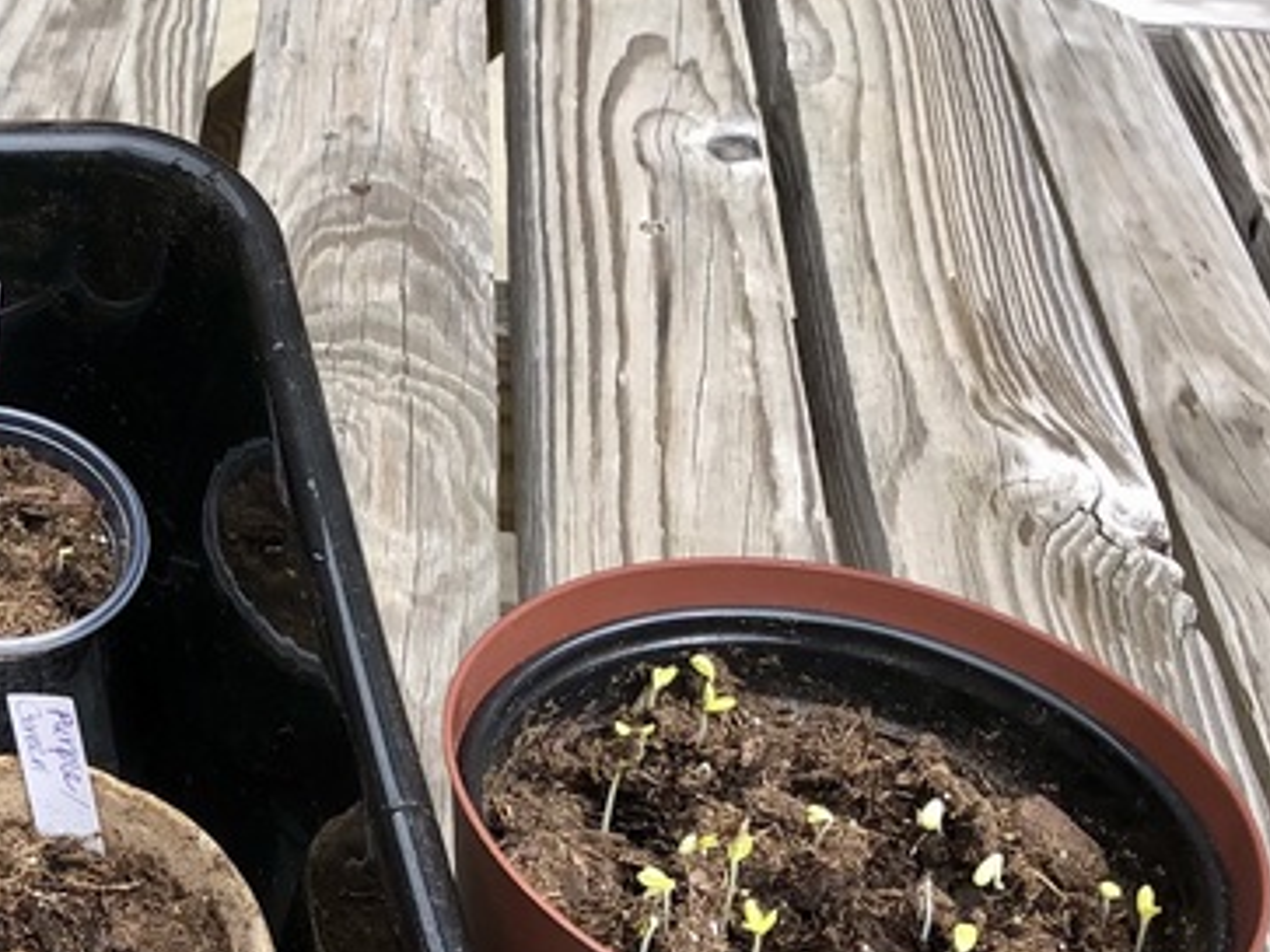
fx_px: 2897
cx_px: -262
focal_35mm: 79
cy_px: 718
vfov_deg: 18.5
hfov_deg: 22.7
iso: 25
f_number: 1.8
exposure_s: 1/120
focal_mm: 3.99
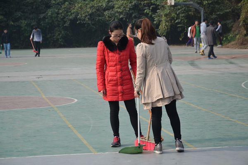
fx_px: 827
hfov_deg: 17.1
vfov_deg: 11.4
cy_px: 82
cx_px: 124
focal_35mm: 120
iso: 200
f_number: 6.3
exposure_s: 1/640
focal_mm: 80
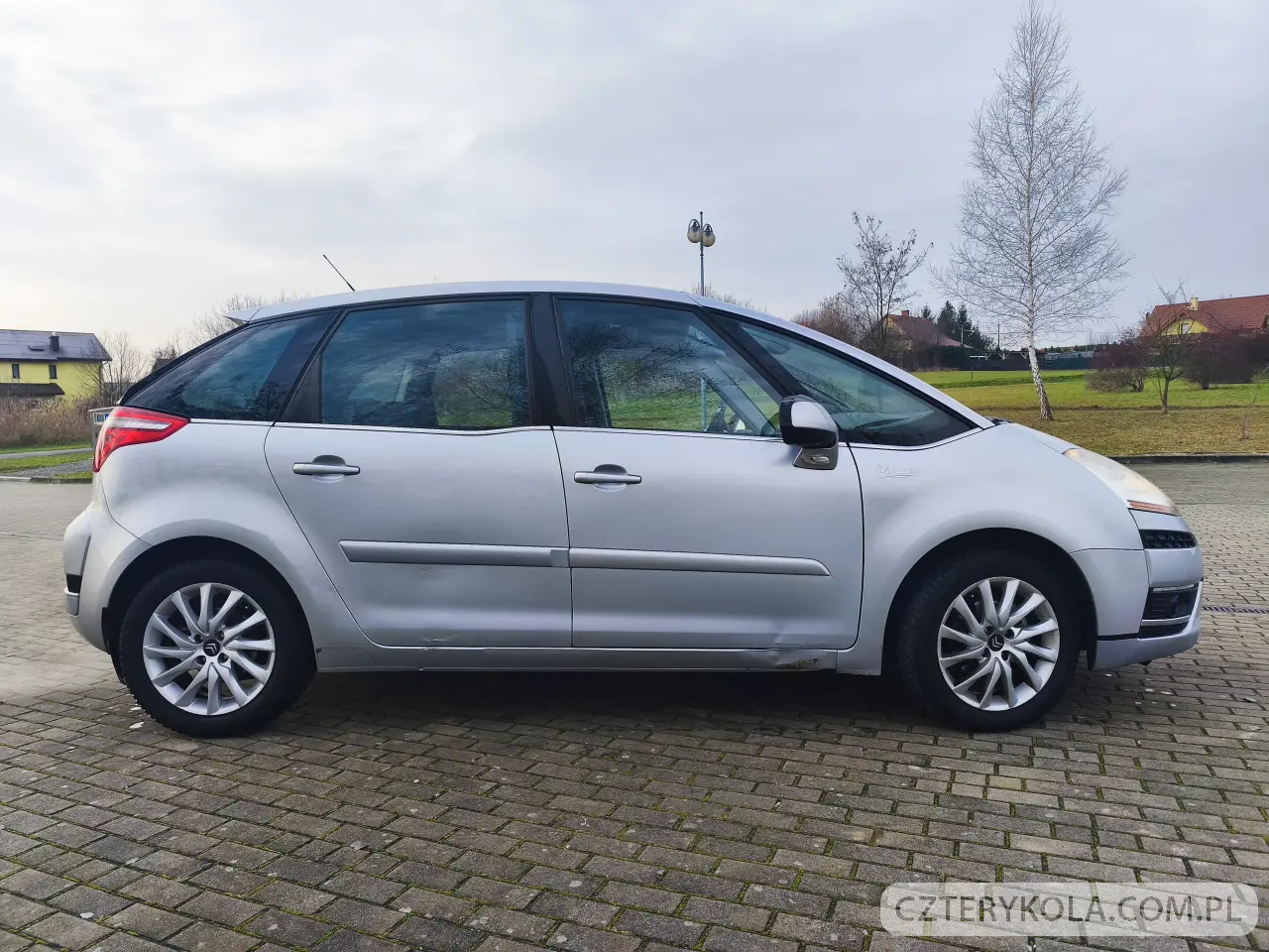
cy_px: 476
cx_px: 634
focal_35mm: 23
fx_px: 843
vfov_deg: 58.9
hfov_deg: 73.9
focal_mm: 6.14
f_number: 1.65
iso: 50
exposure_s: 1/346
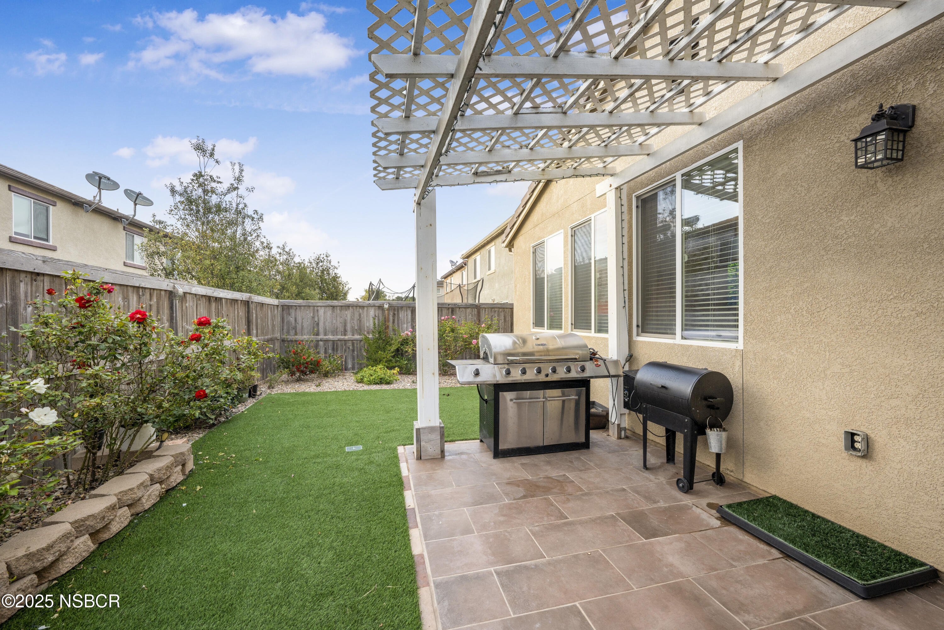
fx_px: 367
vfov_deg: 81.2
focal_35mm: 14
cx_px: 472
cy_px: 315
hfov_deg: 104.3
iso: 320
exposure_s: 1/60
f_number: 8
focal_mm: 14
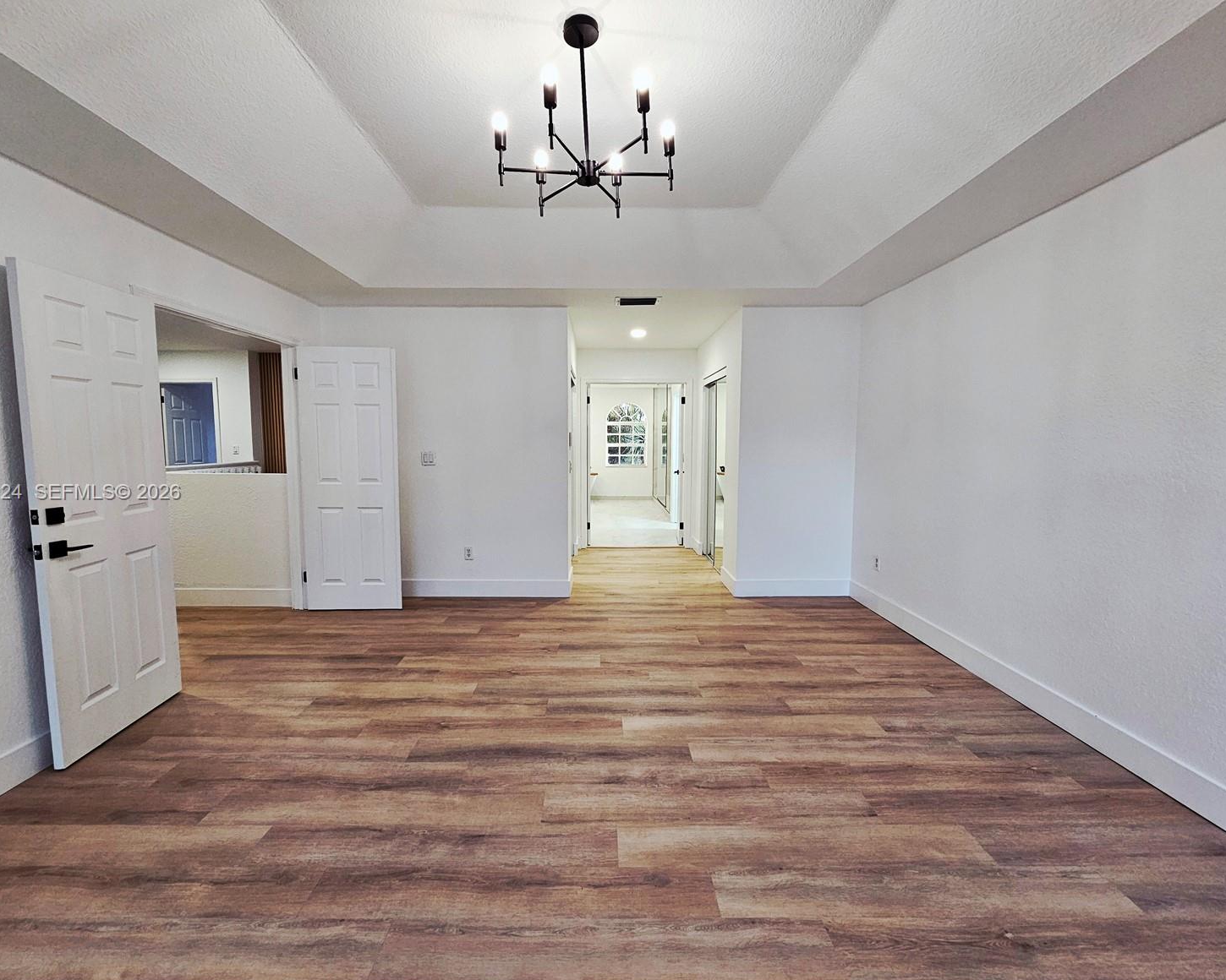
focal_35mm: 14
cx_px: 594
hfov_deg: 100.7
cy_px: 493
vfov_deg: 88.0
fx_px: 508
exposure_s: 1/77.5
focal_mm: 2.2
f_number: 2.2
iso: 160
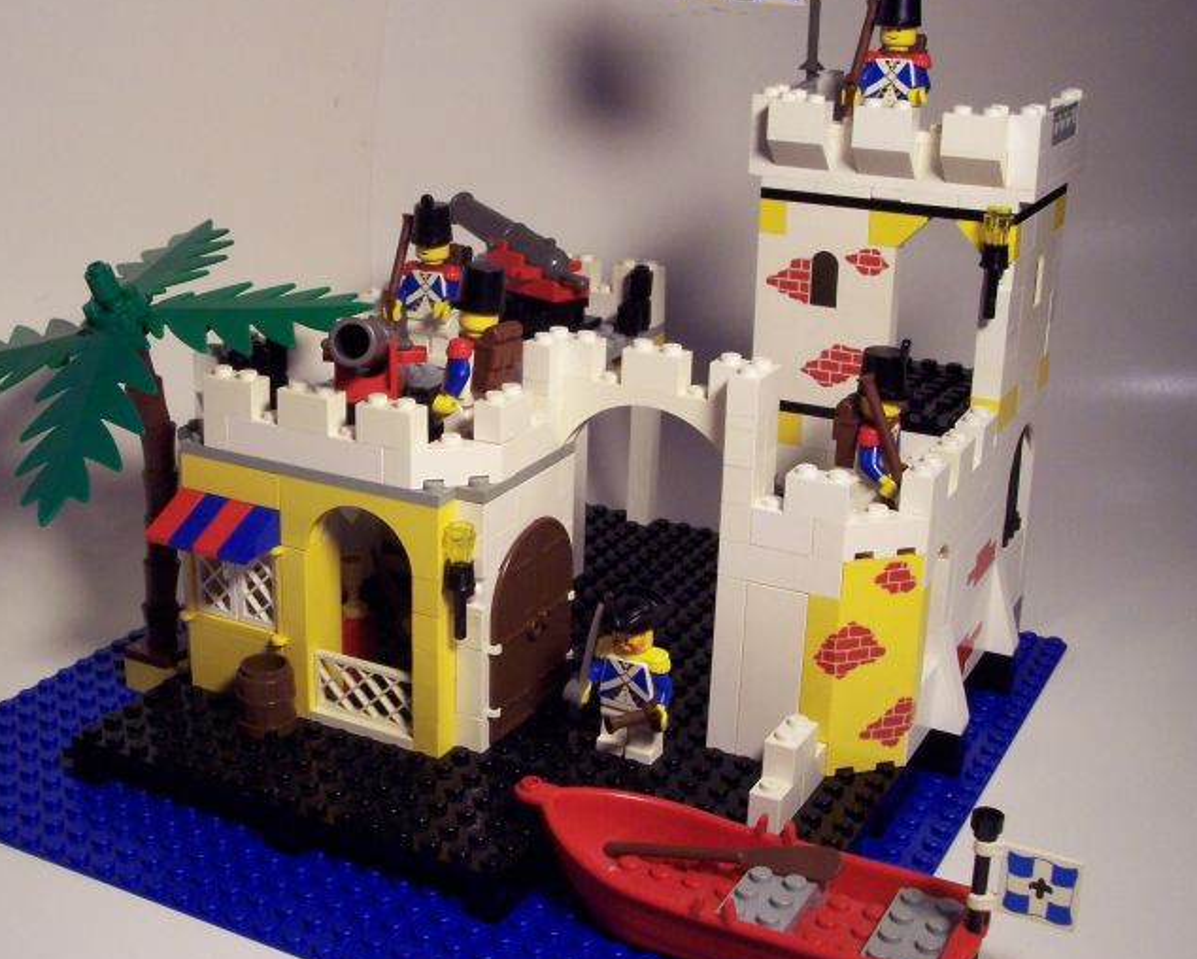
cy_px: 432
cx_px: 476
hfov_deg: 38.6
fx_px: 1702
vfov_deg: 31.5
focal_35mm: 48
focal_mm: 8
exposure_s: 1/10
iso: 200
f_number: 3.4
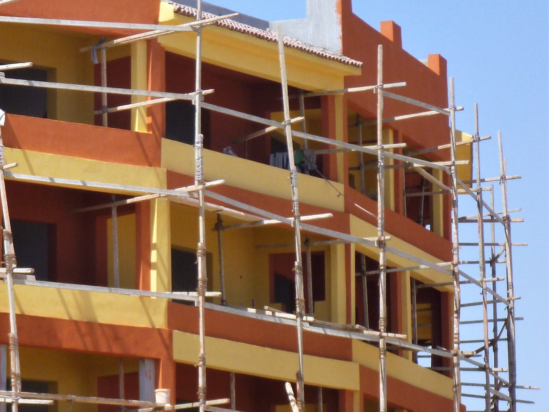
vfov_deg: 7.0
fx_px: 3346
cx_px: 68
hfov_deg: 9.3
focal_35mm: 211
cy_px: 234
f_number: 5.8
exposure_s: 1/500
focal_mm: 21.3
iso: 200
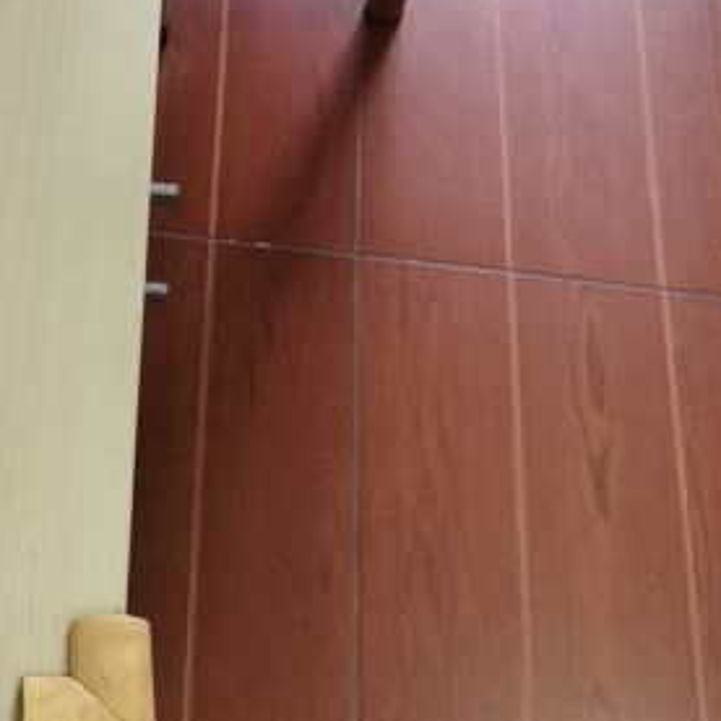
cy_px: -288
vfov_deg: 17.4
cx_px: -83
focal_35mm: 92
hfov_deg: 18.2
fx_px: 2168
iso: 200
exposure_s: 1/50
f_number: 1.6
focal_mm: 5.56
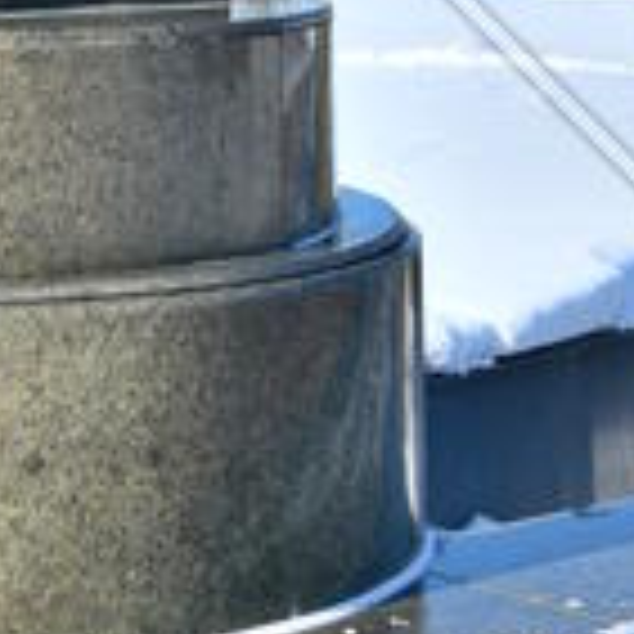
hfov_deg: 12.7
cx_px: -16
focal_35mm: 136
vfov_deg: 11.9
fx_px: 2818
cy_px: -477
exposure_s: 1/250
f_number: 8
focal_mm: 26
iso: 100
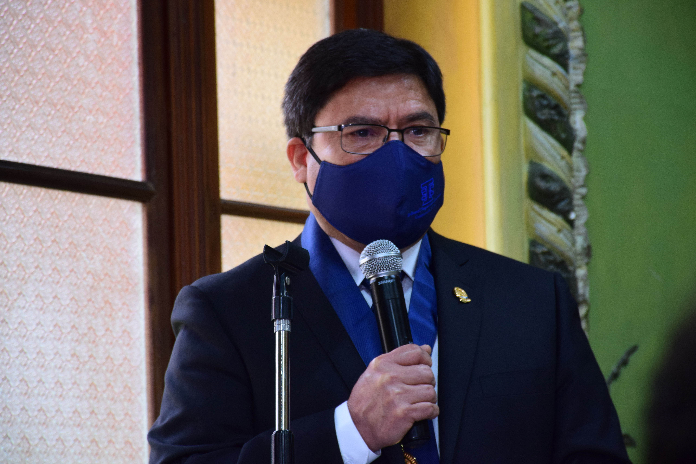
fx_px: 4060
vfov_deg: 6.5
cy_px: 232
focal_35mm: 210
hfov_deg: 9.8
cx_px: 348
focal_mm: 140
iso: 1100
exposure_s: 1/30
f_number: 7.1
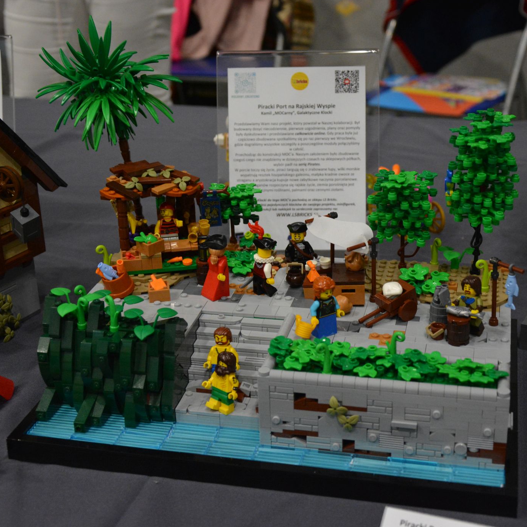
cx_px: 276
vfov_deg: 29.6
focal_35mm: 58
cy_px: 263
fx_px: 999
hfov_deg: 29.5
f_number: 4.2
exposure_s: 1/250
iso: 2500
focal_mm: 30
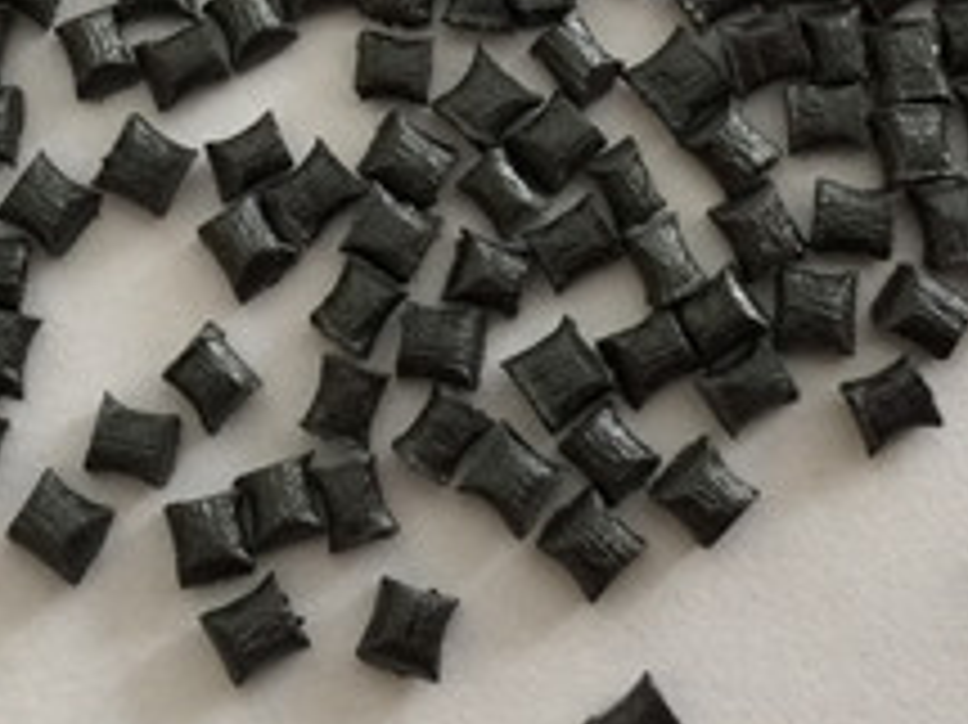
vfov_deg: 17.2
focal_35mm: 81
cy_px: -198
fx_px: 2264
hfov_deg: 24.1
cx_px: 374
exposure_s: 1/15
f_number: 2.2
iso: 50
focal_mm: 4.15
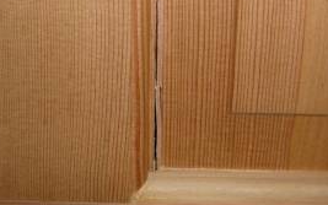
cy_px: 66
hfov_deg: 31.5
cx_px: 167
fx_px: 581
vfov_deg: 19.9
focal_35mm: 65
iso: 80
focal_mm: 4.9
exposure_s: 1/30
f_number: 2.9
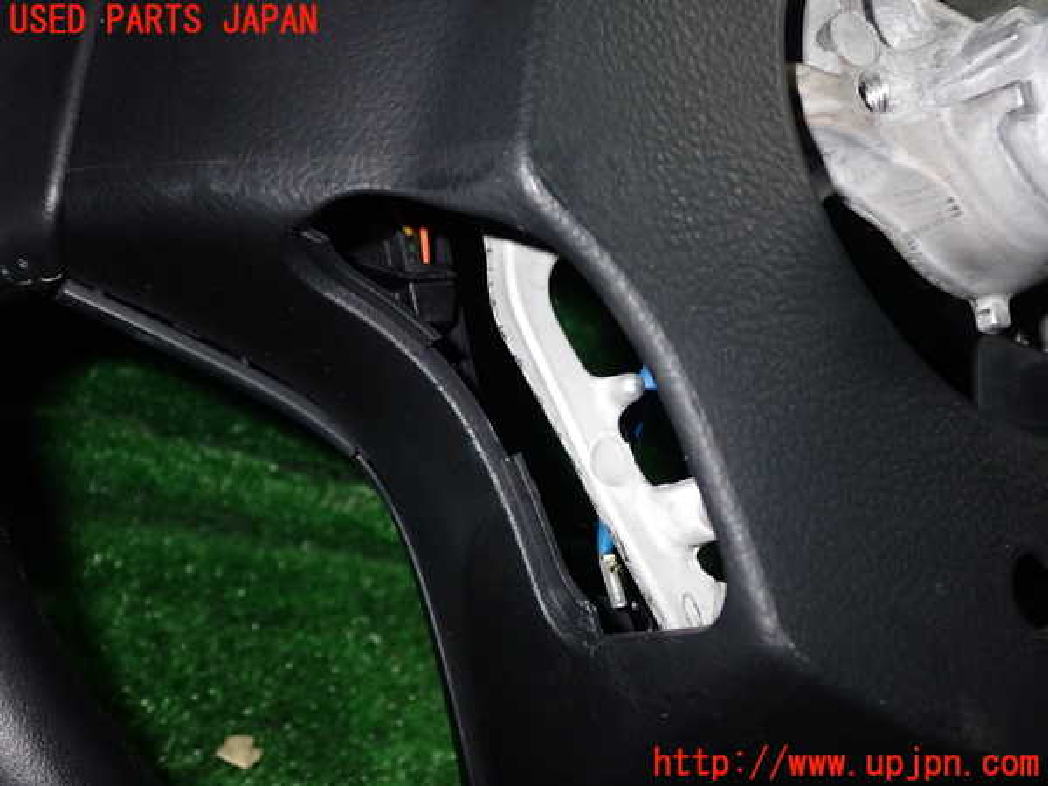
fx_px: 1090
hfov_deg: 51.4
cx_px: 524
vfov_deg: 39.7
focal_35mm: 36
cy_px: 393
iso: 250
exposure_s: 1/40
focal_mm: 6.37
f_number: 7.1
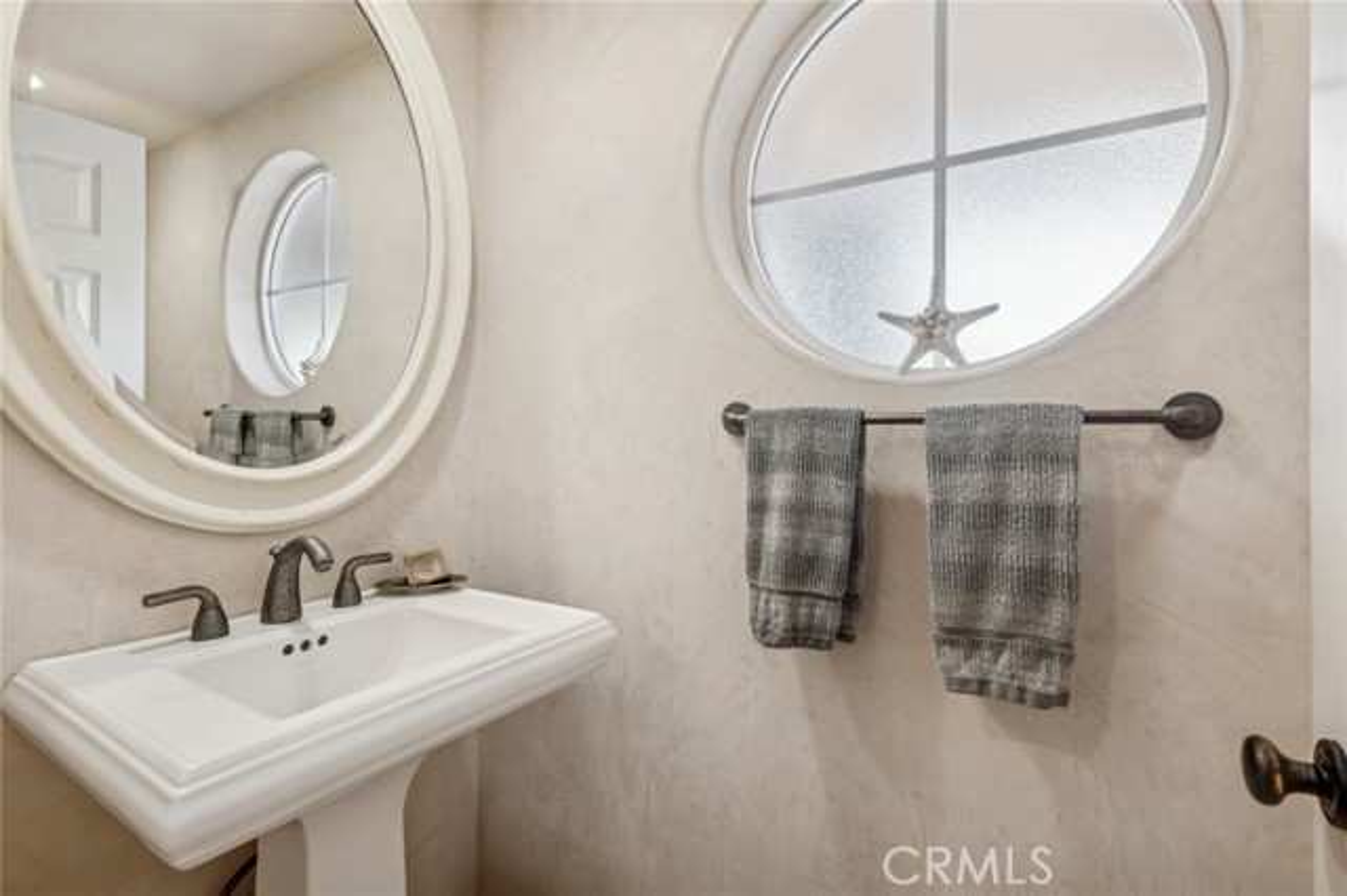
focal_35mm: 17
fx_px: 636
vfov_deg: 70.4
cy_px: 448
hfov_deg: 93.3
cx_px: 674
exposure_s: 1/8
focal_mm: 17
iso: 200
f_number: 9
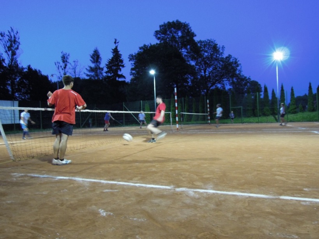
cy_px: 120
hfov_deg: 71.6
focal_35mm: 24
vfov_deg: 56.8
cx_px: 160
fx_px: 221
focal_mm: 4.3
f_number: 2.8
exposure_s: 1/15
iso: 400
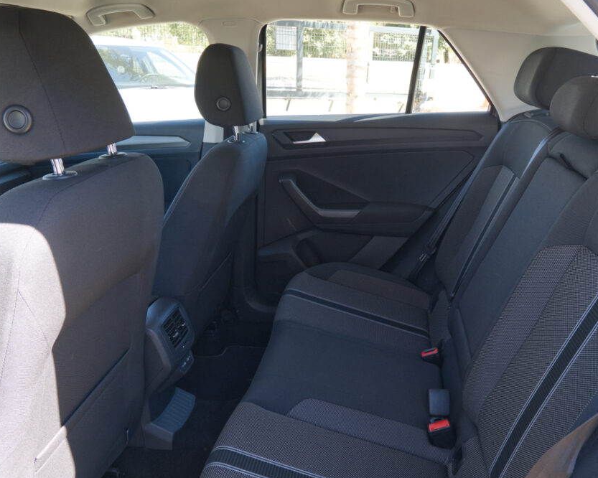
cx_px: 324
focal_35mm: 30
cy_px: 243
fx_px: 531
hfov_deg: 58.7
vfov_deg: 48.5
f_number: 9
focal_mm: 17.5
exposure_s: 1/100
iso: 2000
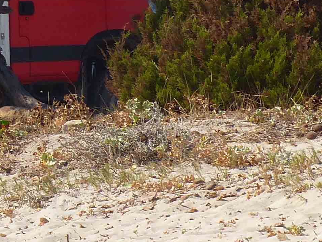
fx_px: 5751
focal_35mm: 618
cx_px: -174
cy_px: 157
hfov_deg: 3.2
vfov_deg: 2.4
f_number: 4
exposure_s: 1/1000
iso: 100
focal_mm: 26.5
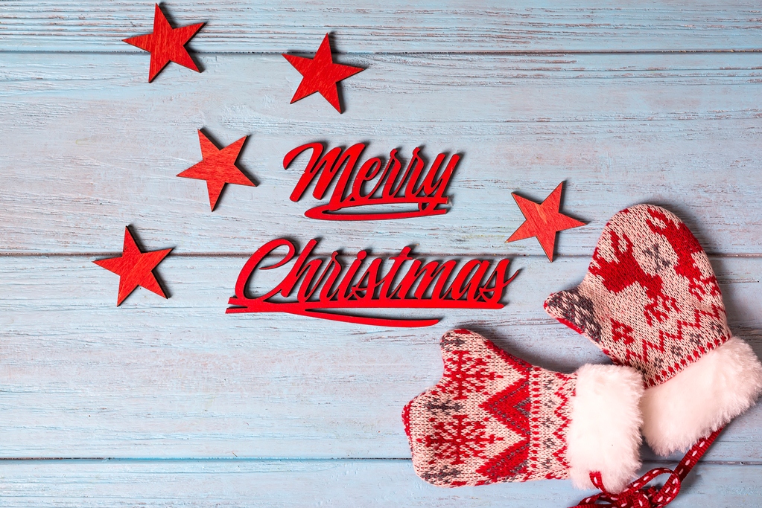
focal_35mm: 50
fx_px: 1059
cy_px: 254
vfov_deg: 27.0
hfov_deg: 39.6
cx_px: 381
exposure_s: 1/100
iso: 100
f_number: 7.1
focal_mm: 50
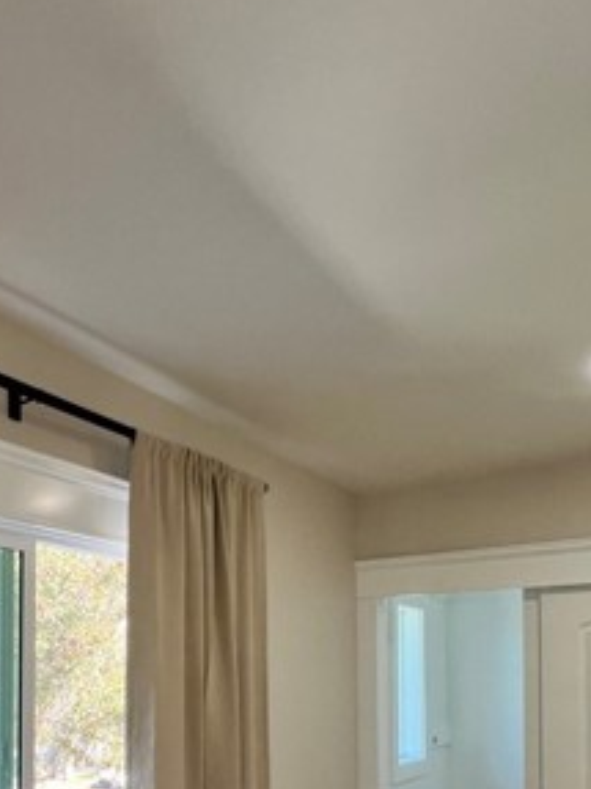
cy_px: 660
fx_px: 661
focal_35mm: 29
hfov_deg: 45.6
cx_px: 113
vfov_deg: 56.0
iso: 64
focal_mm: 1.57
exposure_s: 1/120
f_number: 1.8
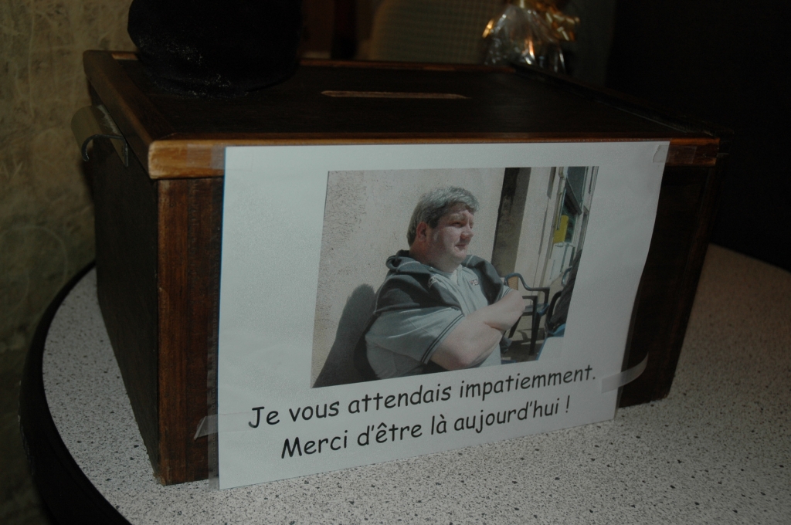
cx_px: 396
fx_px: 889
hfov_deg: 48.0
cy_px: 262
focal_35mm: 40
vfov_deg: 32.9
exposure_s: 1/60
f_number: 3.8
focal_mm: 27
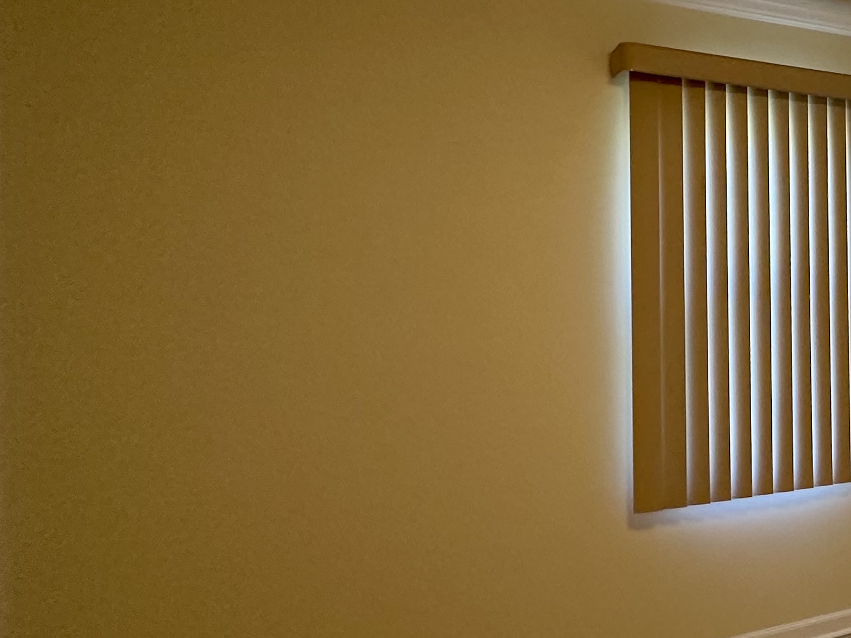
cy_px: 287
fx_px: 909
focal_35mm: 37
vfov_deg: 38.6
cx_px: 1077
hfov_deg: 35.9
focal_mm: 2.22
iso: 320
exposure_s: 1/120
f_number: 2.2
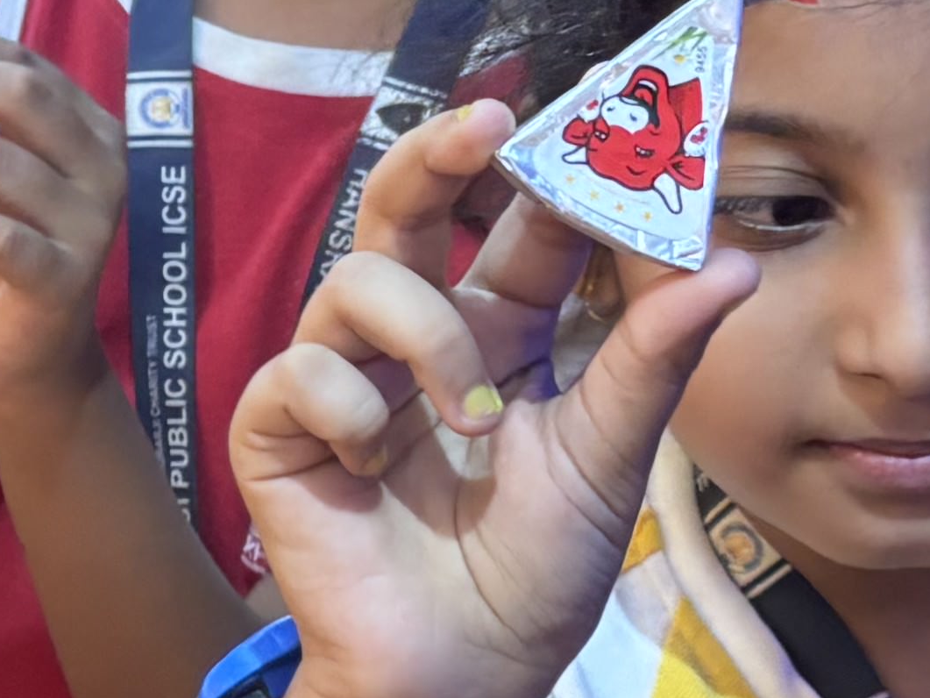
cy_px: 235
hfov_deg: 13.2
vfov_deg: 10.6
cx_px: -538
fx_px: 3762
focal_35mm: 140
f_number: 1.6
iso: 320
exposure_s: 1/50
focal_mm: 5.96
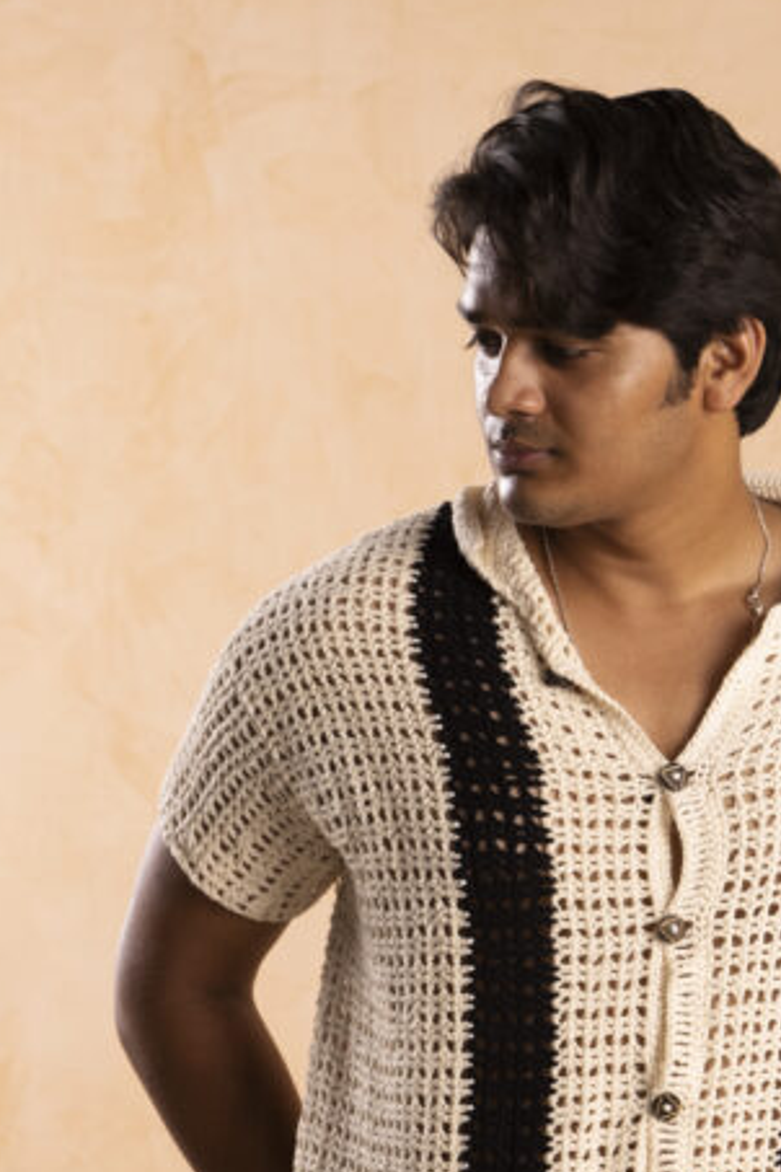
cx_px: 693
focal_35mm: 133
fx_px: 4328
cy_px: 841
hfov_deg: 10.3
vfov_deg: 15.4
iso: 250
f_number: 4
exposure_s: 1/100
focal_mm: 44.7
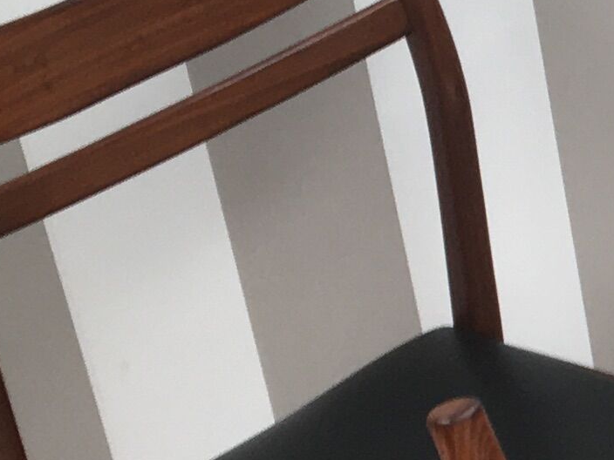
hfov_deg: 10.8
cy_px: 749
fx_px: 2944
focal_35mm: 166
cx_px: 1250
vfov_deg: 8.7
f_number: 2.2
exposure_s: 1/50
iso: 32
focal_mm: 4.15
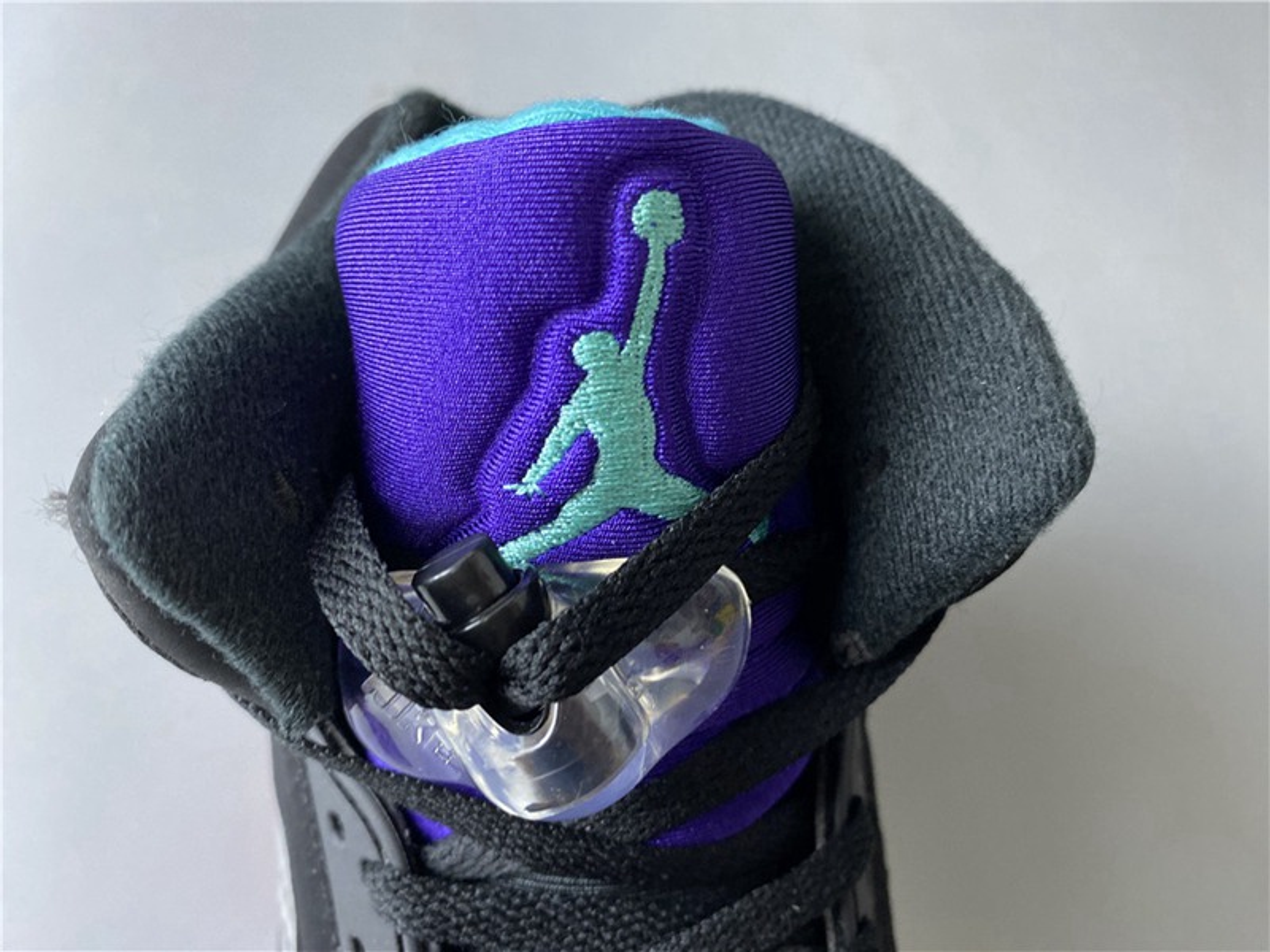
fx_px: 954
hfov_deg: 67.3
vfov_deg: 53.1
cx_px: 635
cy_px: 476
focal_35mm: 26
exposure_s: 1/50
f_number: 1.8
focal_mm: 4.25
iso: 160
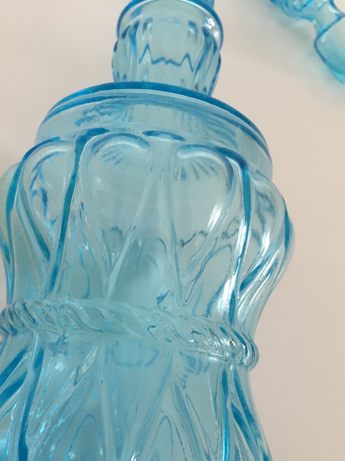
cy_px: 309
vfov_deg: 47.1
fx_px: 518
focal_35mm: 39
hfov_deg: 36.7
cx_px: 145
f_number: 2.2
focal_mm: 4.15
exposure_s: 1/33
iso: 100
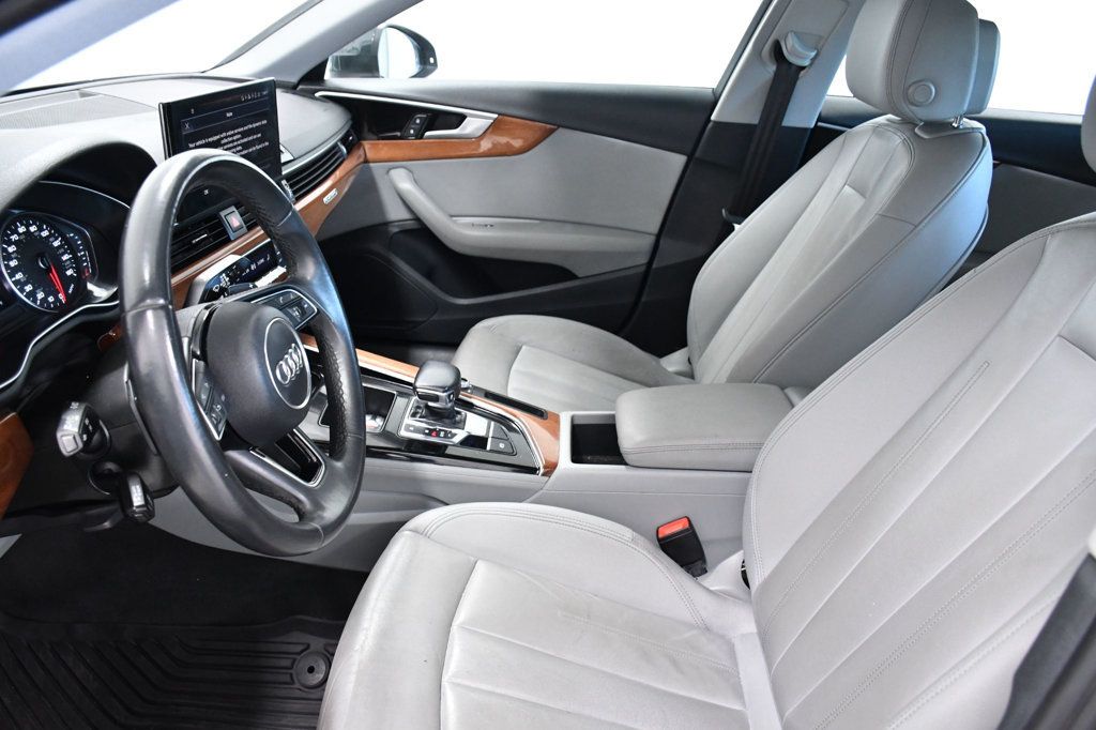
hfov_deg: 67.4
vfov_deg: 47.9
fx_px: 822
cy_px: 365
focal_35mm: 27
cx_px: 548
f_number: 5
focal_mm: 18
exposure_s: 1/100
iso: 2500
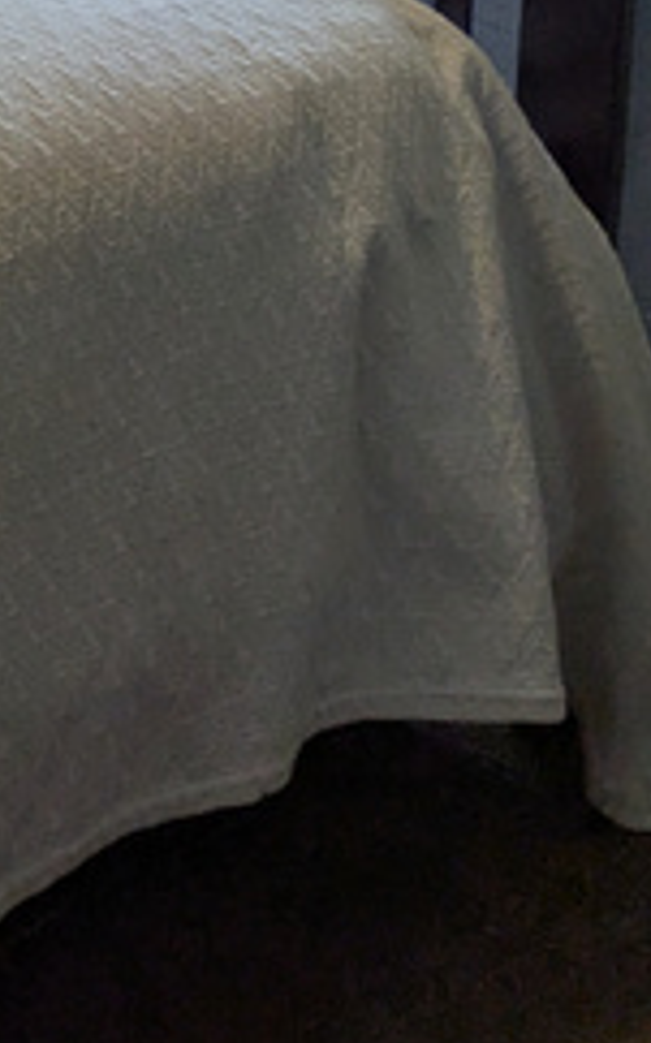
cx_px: -483
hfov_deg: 14.4
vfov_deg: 22.3
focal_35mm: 81
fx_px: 2302
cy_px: -384
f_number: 1.85
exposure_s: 1/120
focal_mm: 6.81
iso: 135
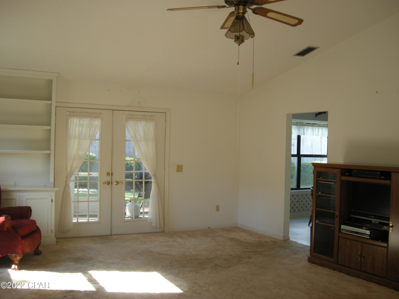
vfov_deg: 38.7
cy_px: 150
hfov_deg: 50.1
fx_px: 426
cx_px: 200
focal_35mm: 37
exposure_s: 1/59.6
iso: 109
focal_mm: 7.9
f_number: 2.8
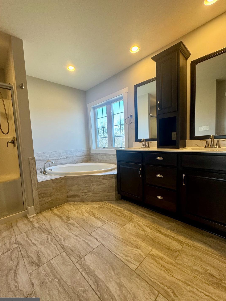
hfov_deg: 81.7
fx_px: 131
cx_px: 108
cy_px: 154
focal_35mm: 15
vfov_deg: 98.2
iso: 160
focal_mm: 2.22
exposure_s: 1/120
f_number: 2.2
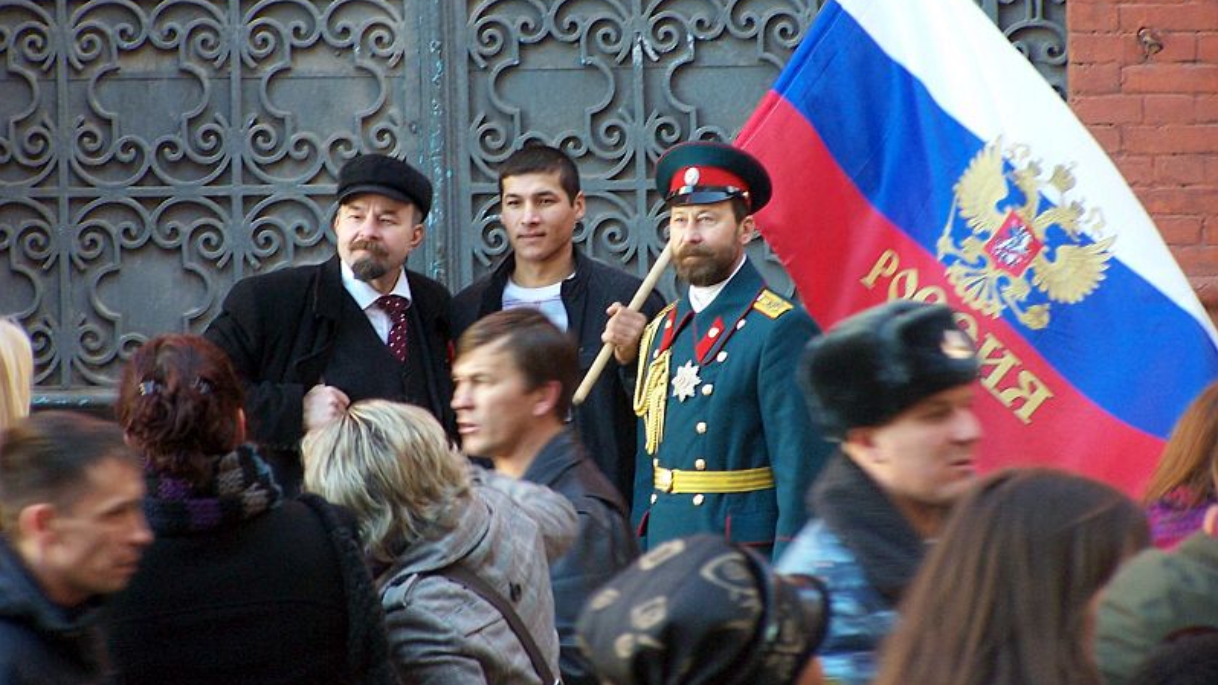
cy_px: 267
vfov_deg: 4.7
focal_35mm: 260
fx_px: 8398
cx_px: 609
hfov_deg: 8.3
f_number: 3.2
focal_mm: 39.5
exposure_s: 1/45
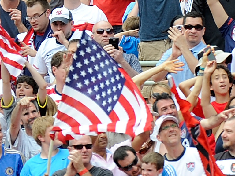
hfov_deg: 0.9
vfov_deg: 0.7
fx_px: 14467
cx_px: 401
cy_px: -16
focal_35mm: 2131
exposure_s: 1/2000
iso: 400
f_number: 3.2
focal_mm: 400
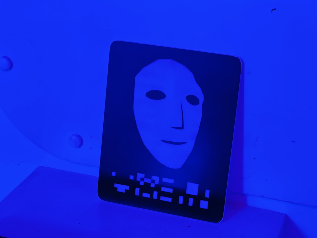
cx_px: 158
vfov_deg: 19.1
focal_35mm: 77
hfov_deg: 25.3
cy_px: 119
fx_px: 705
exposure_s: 1/41
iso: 800
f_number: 2.8
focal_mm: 9
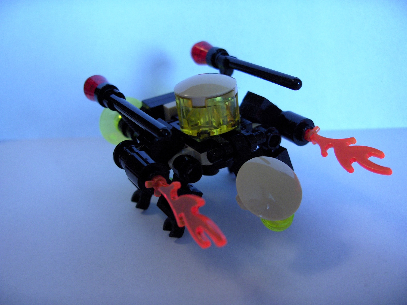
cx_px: 204
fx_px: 459
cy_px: 152
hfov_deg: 47.9
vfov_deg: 36.8
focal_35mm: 39
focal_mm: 8
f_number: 2.8
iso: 200
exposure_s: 1/14.3
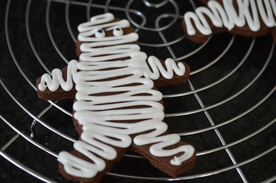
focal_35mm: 60
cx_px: 138
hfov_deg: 33.4
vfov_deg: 22.6
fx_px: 459
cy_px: 92
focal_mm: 40
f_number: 3
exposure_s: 1/60
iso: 800
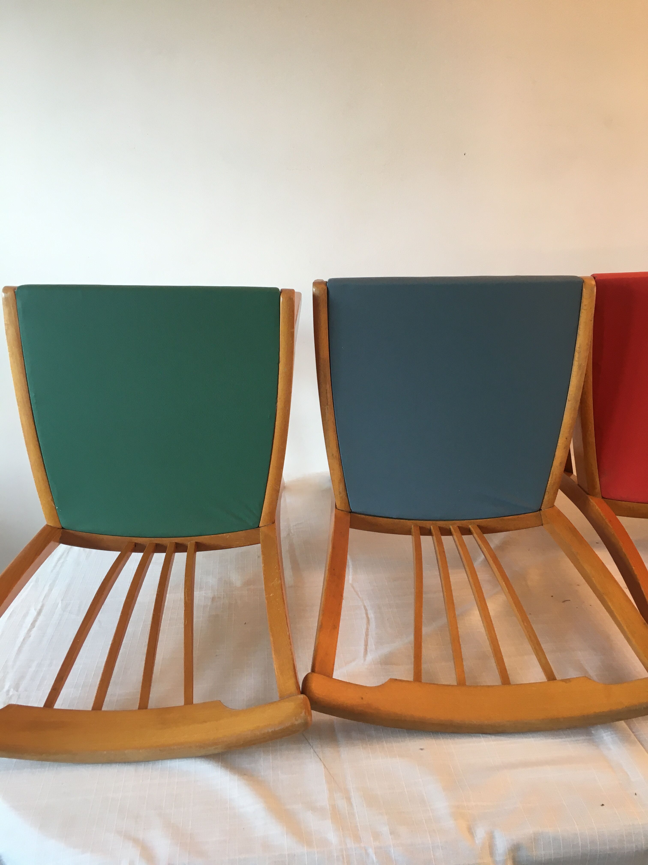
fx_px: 724
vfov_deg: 61.7
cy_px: 432
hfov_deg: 48.2
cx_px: 324
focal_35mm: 29
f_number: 2.2
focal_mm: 4.15
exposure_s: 1/33
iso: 32
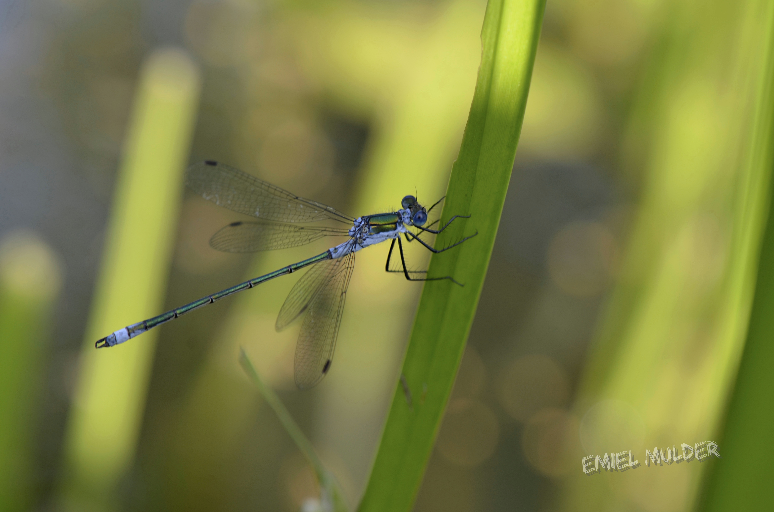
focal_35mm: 128
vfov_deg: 10.7
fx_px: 2736
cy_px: 256
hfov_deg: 16.1
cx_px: 387
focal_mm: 85
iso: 200
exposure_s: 1/200
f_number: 7.1
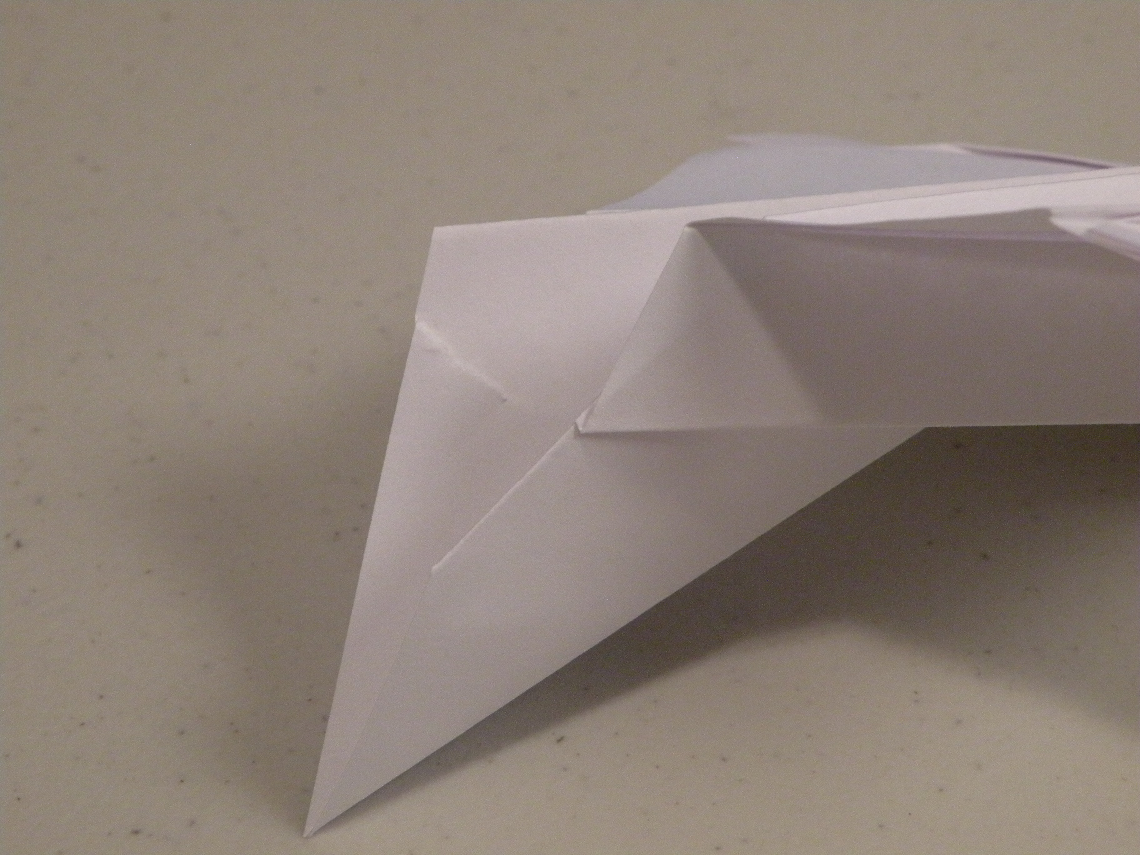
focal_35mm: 101
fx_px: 3326
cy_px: 428
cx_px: 570
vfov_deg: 14.6
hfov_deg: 19.4
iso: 400
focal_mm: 17.9
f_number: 4
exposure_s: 1/50.7
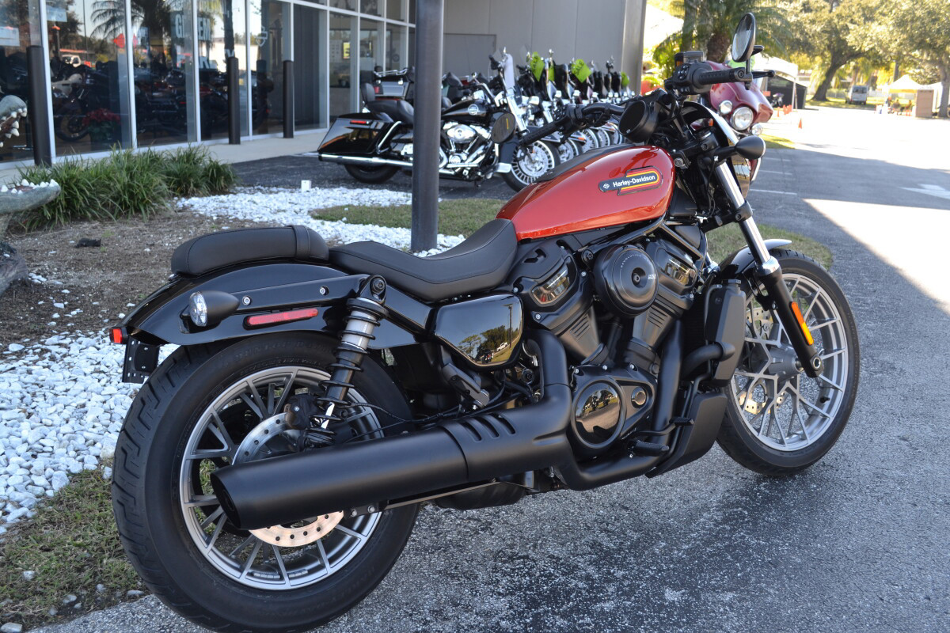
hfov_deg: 57.2
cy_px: 316
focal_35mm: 33
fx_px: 871
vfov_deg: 40.0
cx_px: 475
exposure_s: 1/125
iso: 280
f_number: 5.6
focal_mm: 22
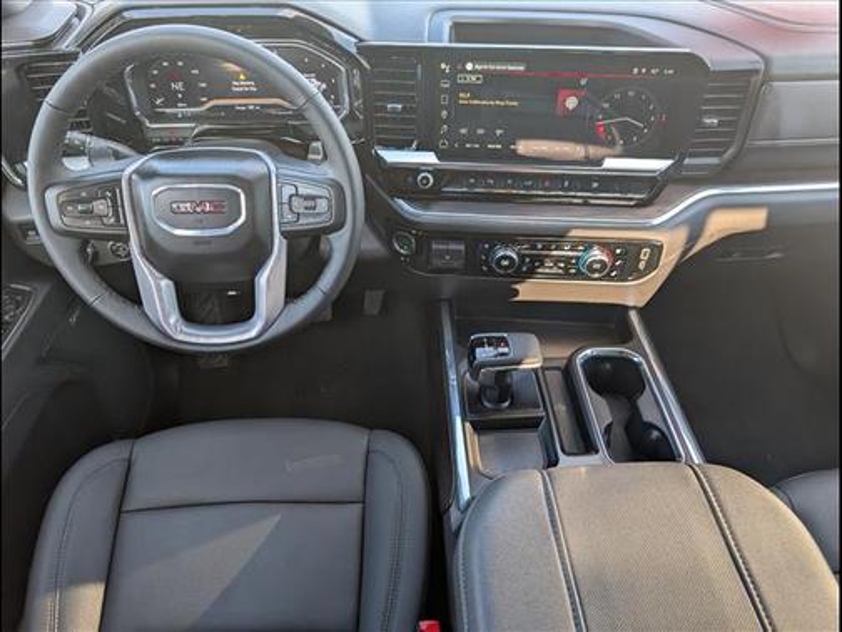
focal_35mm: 24
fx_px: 584
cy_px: 316
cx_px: 421
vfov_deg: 56.8
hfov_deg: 71.6
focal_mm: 6.9
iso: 87
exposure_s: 1/130
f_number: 1.68
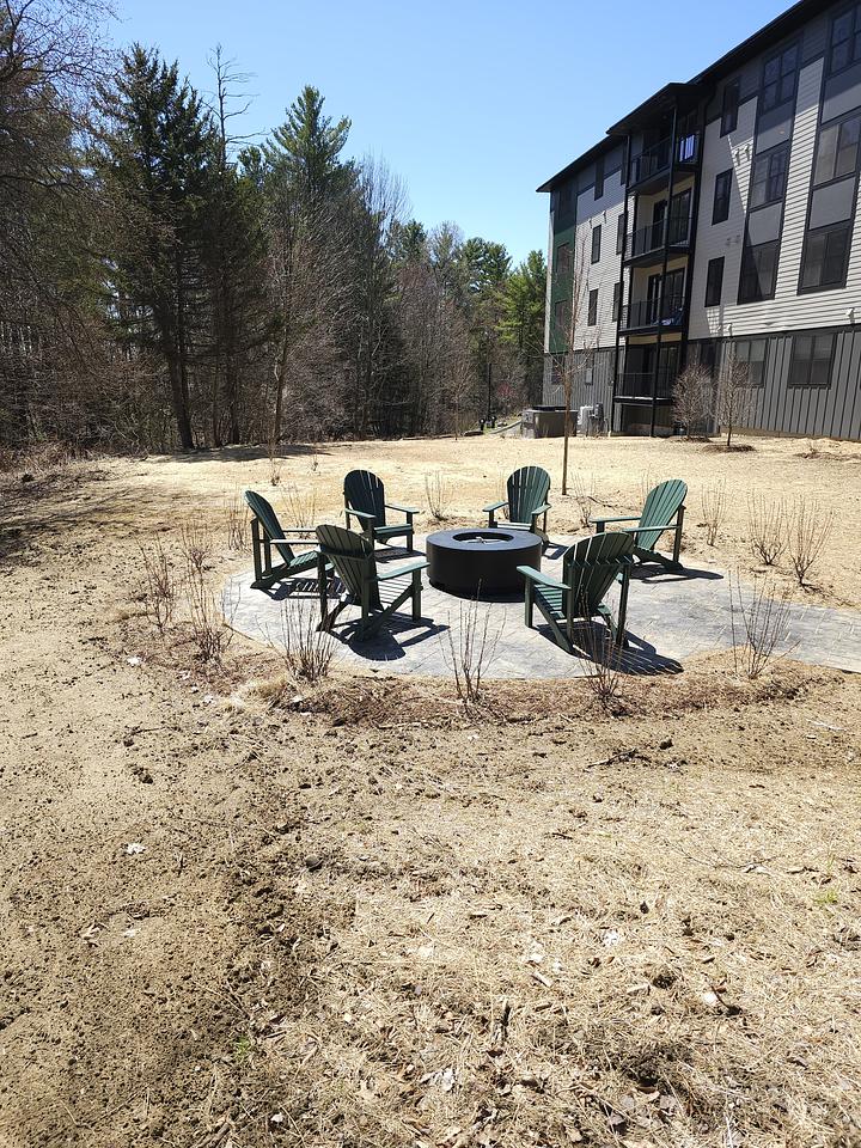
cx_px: 430
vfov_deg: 73.9
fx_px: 763
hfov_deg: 58.9
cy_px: 574
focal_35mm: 23
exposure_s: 1/271
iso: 10
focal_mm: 6.3
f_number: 1.7
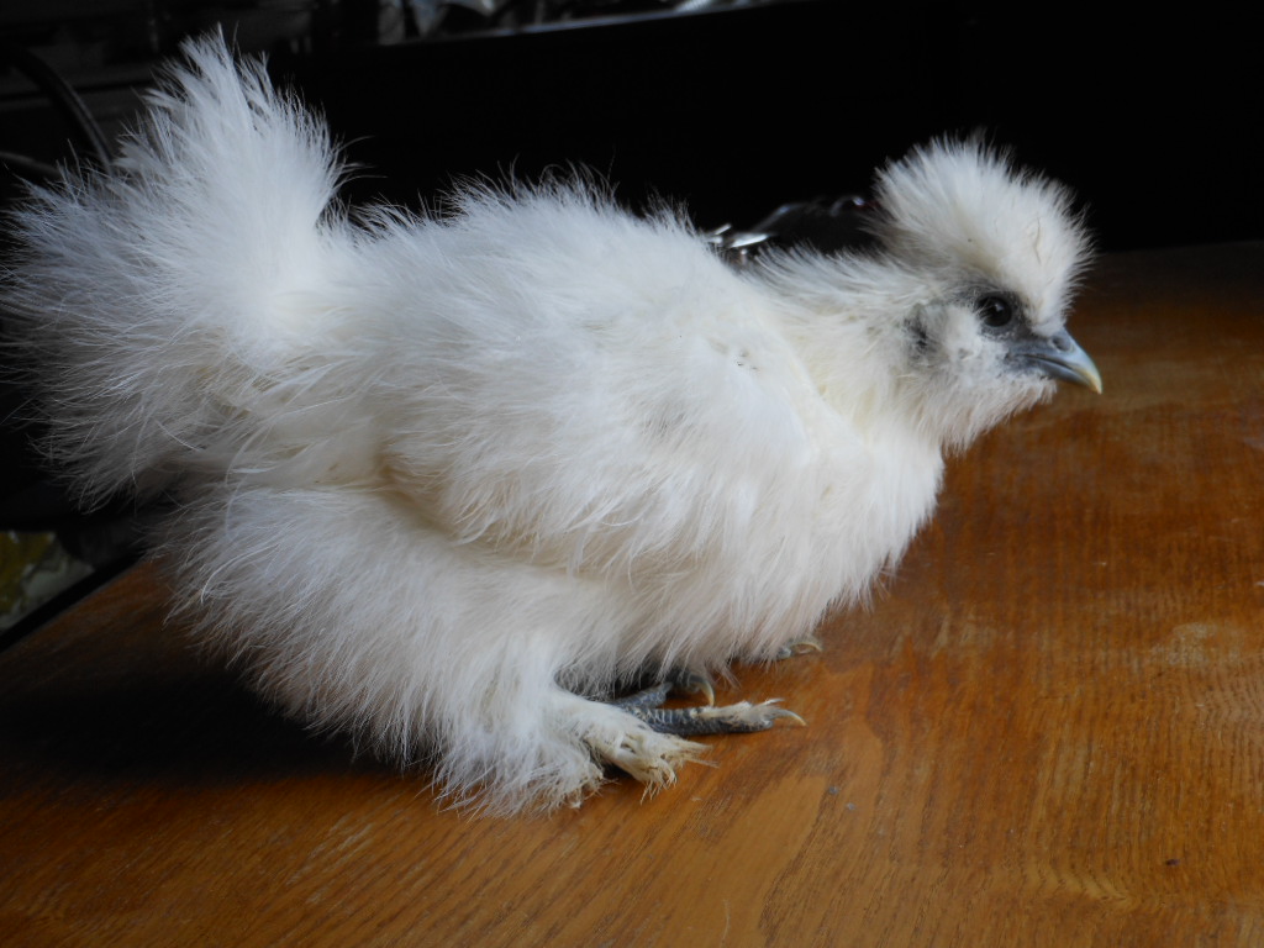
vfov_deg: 27.0
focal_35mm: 54
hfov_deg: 35.5
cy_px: 474
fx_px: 1972
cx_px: 632
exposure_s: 1/30
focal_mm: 9.6
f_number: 4.9
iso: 100
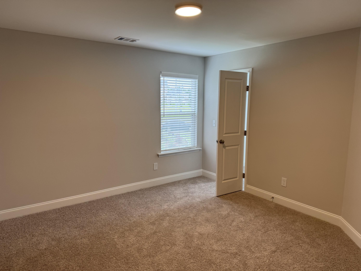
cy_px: 136
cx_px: 180
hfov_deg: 71.6
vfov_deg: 56.8
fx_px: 250
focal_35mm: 24
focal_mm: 6.76
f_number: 1.78
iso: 125
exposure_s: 1/120
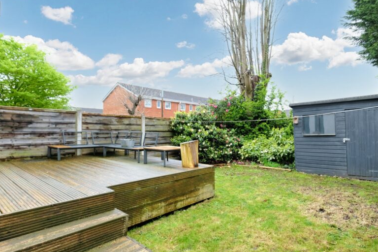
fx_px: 210
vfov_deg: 61.9
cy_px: 132
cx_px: 225
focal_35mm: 20
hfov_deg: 83.1
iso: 200
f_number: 5.6
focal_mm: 10
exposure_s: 1/60
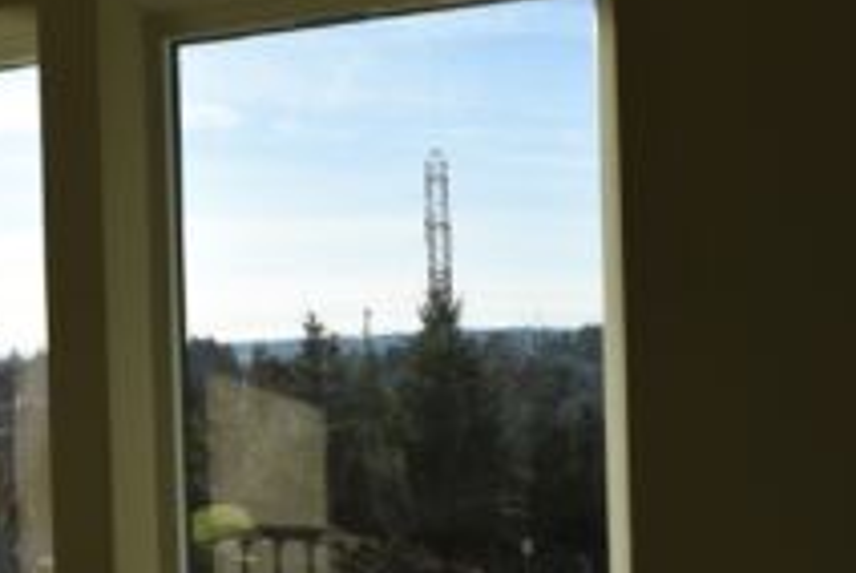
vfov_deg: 27.5
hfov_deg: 40.0
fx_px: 1167
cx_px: 327
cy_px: 345
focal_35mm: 49
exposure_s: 1/500
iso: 100
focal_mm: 26
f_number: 5
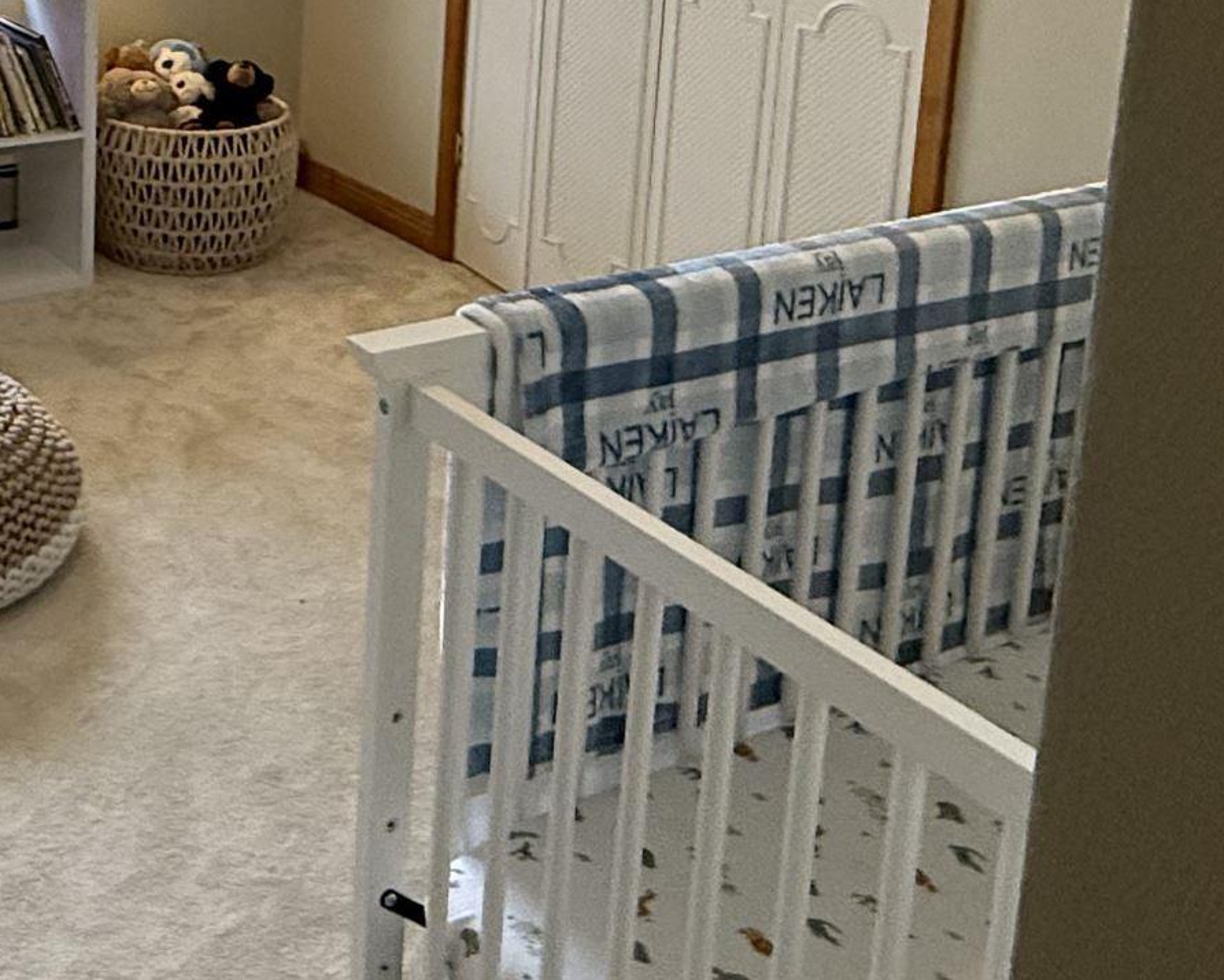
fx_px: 1703
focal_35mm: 47
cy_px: -27
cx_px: 45
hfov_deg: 36.2
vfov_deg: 29.7
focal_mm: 2.22
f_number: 2.2
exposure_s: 1/120
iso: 500
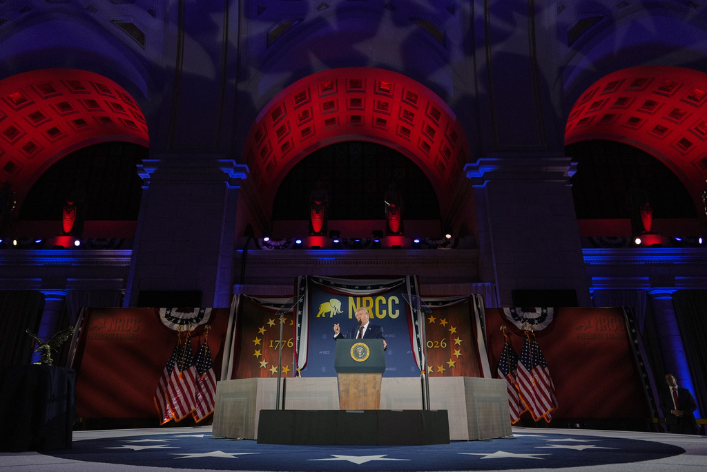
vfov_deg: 53.1
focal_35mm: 24
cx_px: 354
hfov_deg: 73.7
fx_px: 471
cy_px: 236
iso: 640
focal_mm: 24
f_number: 2.8
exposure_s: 1/500
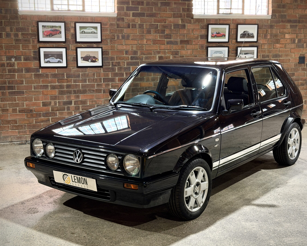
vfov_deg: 28.6
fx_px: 482
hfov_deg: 35.3
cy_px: 122
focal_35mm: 53
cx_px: 166
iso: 250
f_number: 1.78
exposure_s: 1/33
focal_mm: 6.76
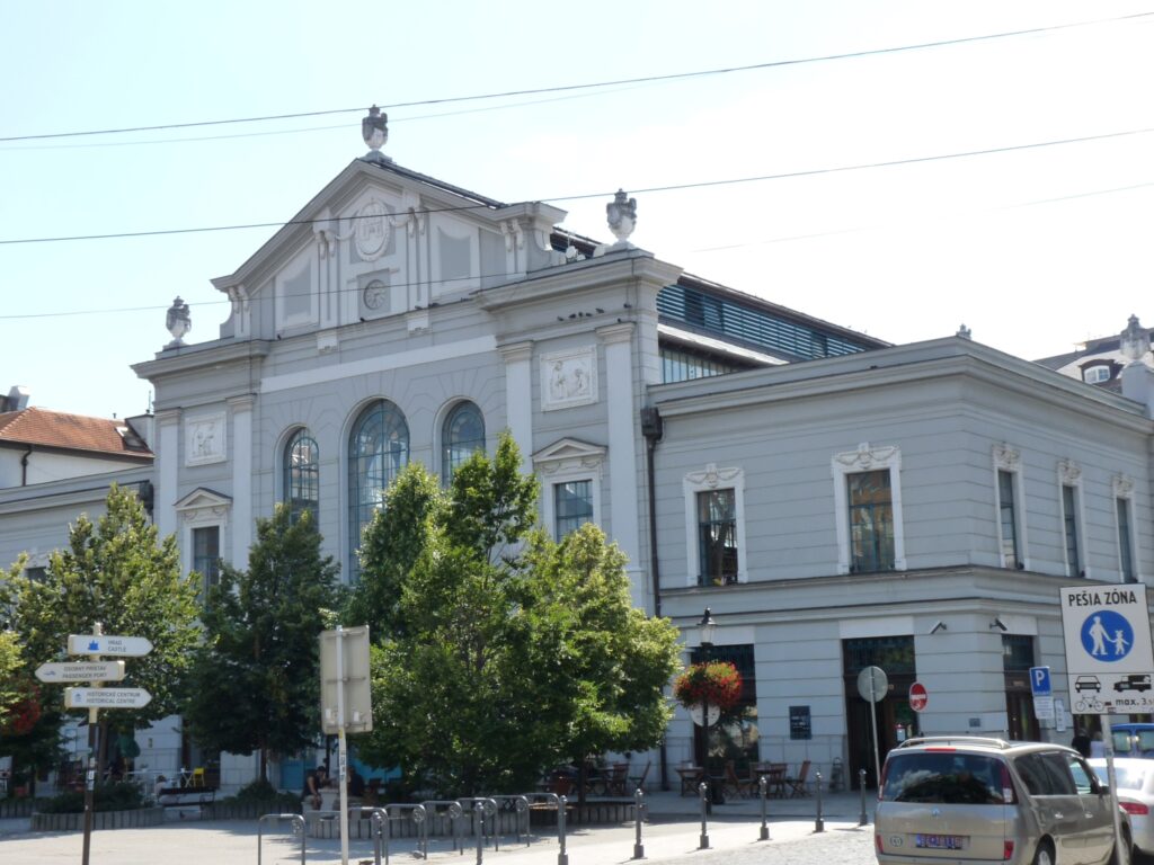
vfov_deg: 28.0
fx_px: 1734
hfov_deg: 36.8
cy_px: 432
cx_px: 577
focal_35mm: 52
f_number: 5
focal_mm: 9.2
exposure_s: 1/250
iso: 160
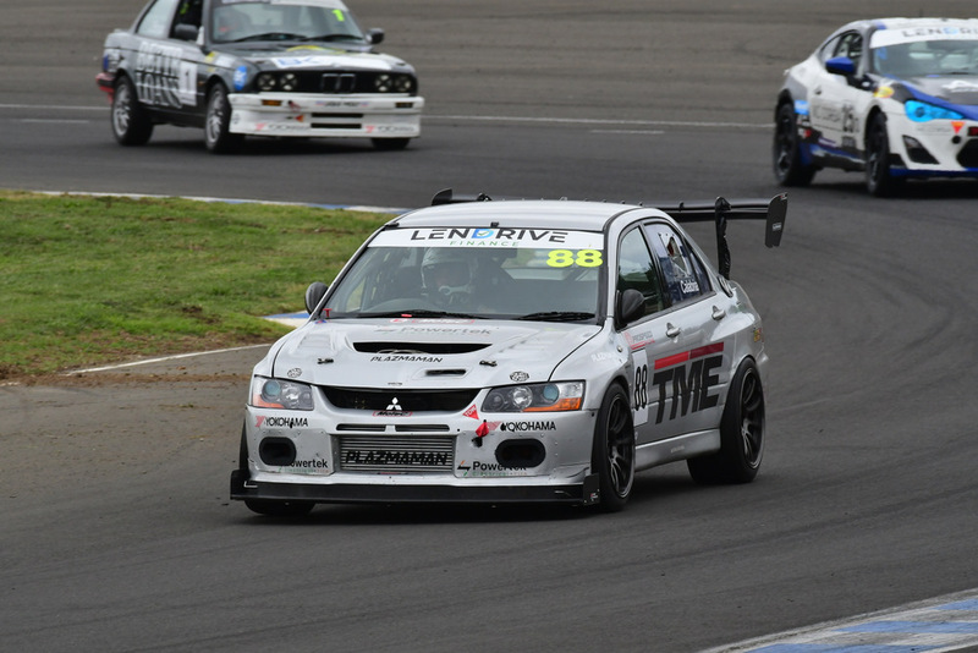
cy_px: 326
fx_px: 16713
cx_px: 489
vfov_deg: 2.2
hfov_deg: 3.4
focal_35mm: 615
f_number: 11
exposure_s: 1/640
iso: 800
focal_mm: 410
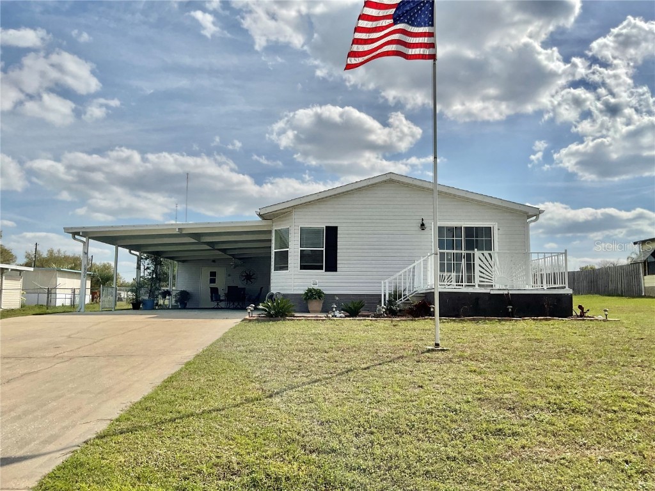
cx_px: 328
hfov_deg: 61.7
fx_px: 549
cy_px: 246
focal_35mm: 29
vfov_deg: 48.2
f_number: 1.8
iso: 16
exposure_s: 1/5263
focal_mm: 3
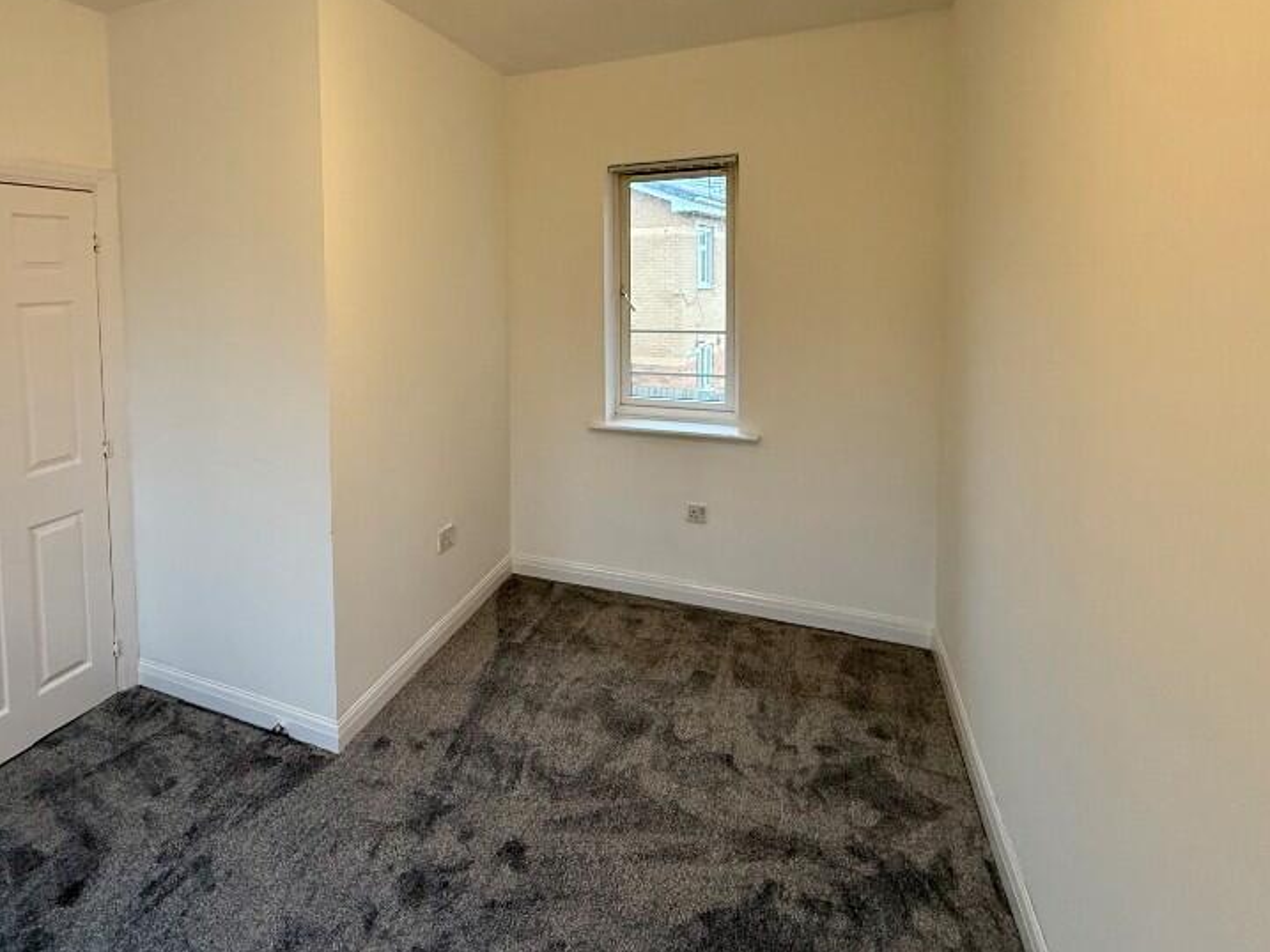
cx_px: 423
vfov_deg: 64.3
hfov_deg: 79.1
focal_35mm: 20
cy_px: 317
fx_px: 734
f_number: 2.2
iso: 320
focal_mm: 2.22
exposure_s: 1/100
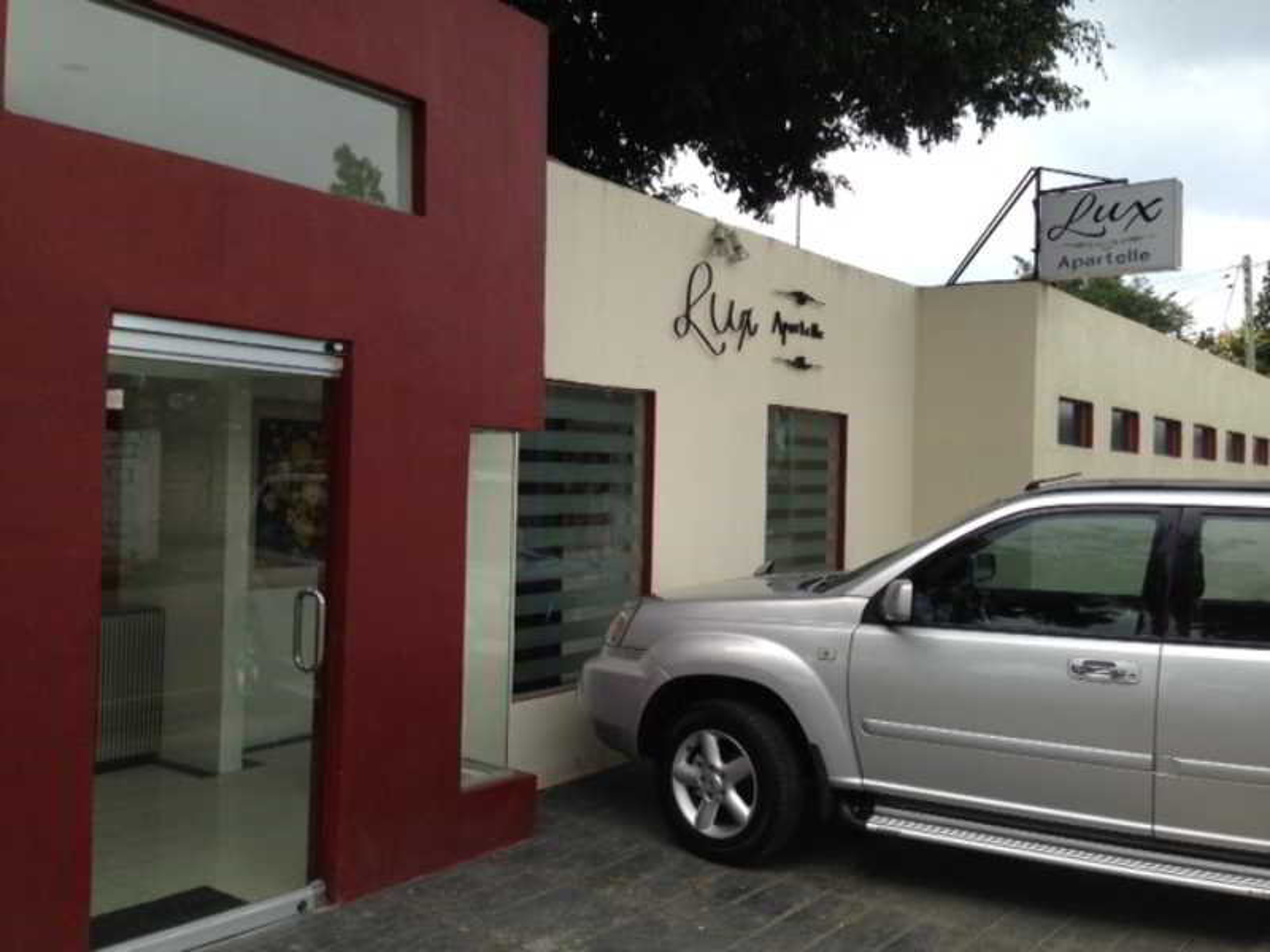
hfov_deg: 55.4
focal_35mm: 33
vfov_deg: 42.9
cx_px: 635
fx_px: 1211
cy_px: 476
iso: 50
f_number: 2.4
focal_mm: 4.13
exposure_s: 1/441
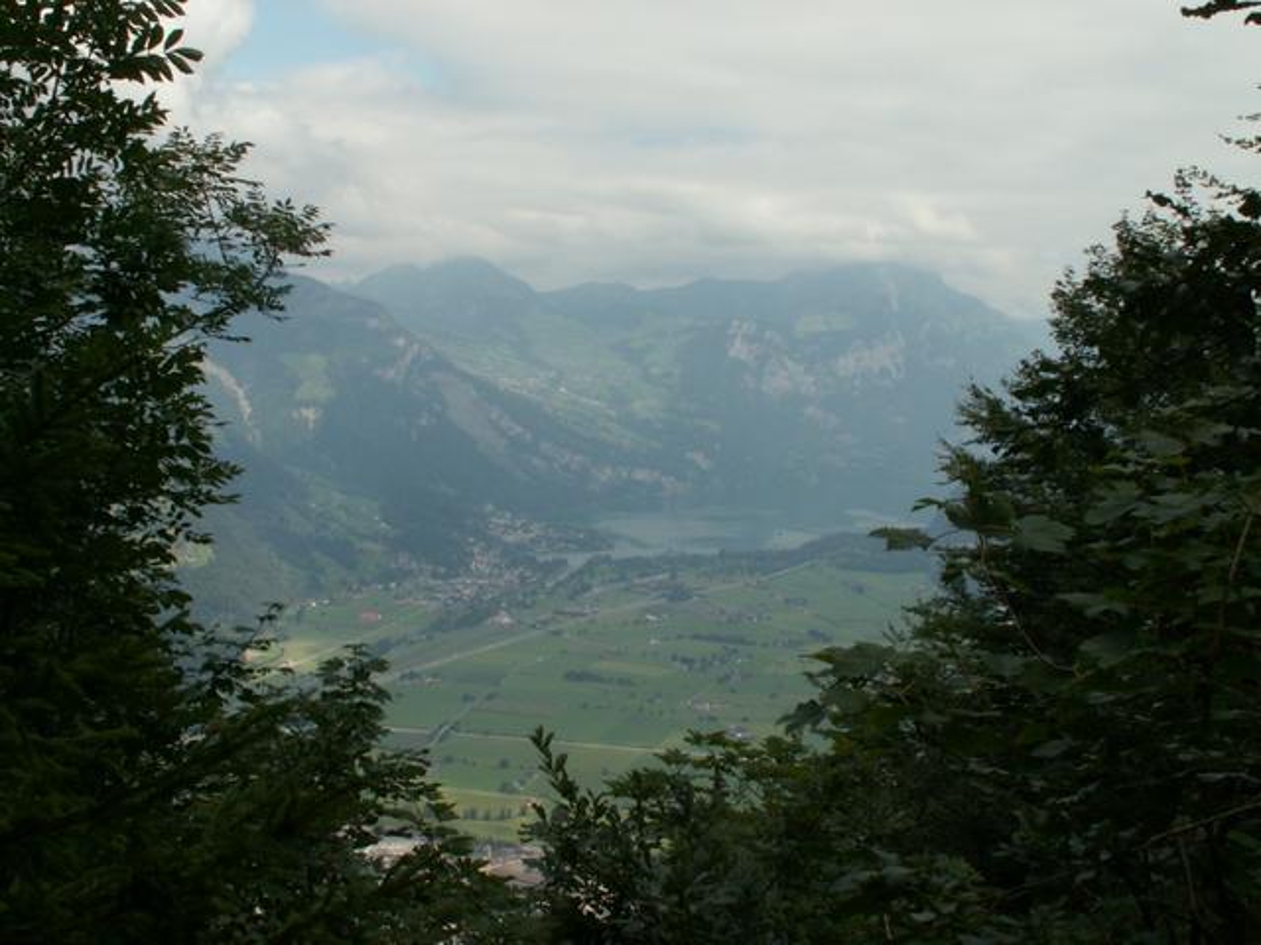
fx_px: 1566
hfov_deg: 43.9
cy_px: 472
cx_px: 630
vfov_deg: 33.6
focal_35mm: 43
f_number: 8
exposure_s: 1/160
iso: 50
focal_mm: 7.22
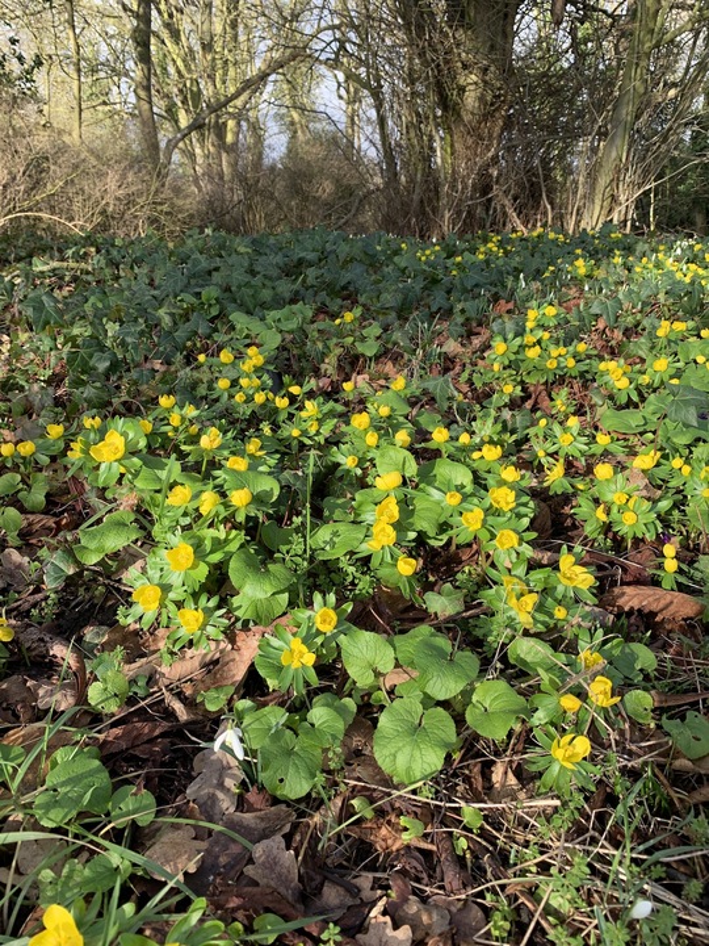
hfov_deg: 53.1
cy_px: 473
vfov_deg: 67.3
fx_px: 710
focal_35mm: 26
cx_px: 354
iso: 25
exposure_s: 1/531
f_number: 1.8
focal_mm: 4.25
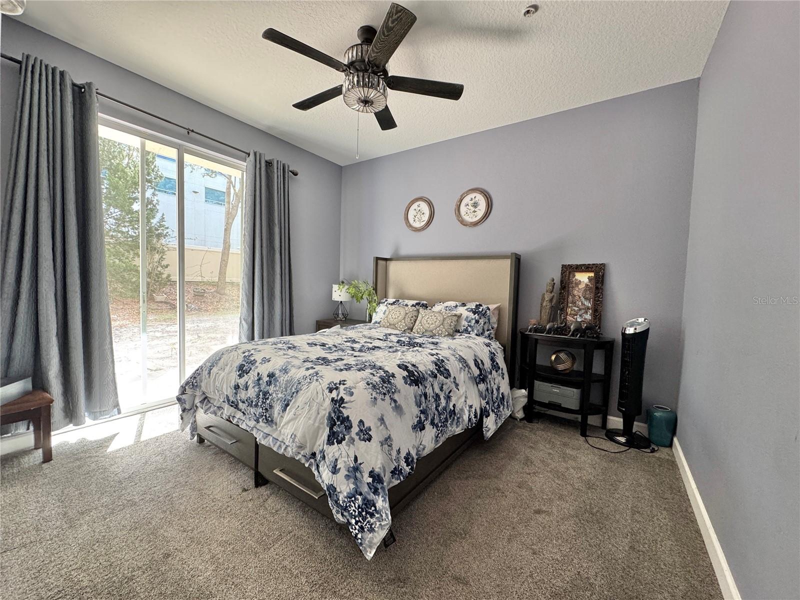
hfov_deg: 102.1
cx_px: 400
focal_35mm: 14
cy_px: 300
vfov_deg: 85.7
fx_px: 324
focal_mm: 2.22
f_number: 2.2
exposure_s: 1/60
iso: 200
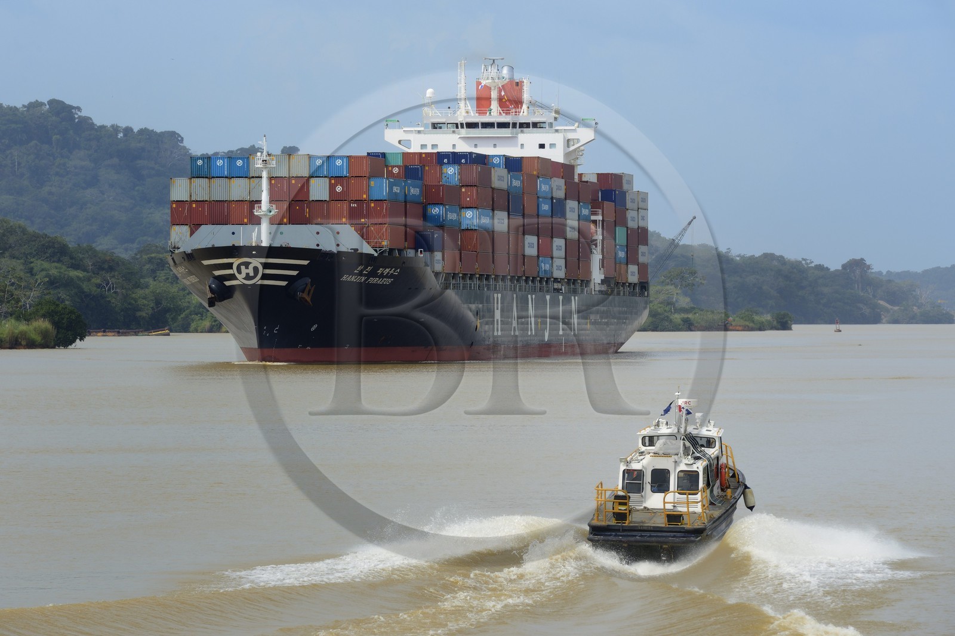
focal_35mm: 200
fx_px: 5304
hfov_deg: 10.3
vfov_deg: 6.9
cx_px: 478
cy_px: 318
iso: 200
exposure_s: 1/250
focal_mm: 200
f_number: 13
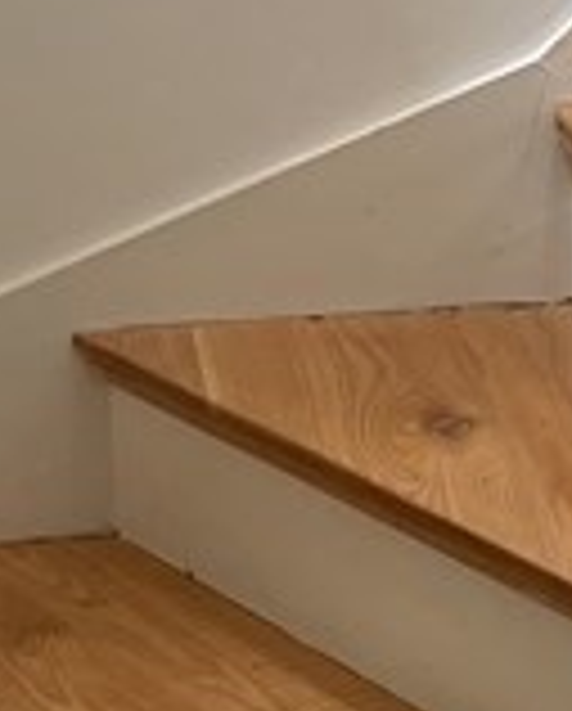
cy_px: 45
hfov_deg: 12.2
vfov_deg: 15.4
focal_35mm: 123
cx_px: 757
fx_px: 2595
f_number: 1.6
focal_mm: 4.2
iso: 125
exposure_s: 1/120
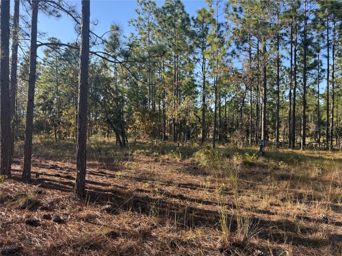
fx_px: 237
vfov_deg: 56.8
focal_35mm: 24
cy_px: 128
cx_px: 171
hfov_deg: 71.6
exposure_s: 1/780
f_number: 1.78
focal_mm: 6.76
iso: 80
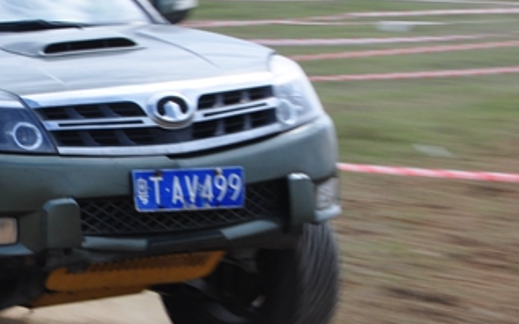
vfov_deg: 5.2
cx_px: -16
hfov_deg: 8.3
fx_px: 3577
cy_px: 195
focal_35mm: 253
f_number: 18
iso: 250
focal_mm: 66
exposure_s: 1/60
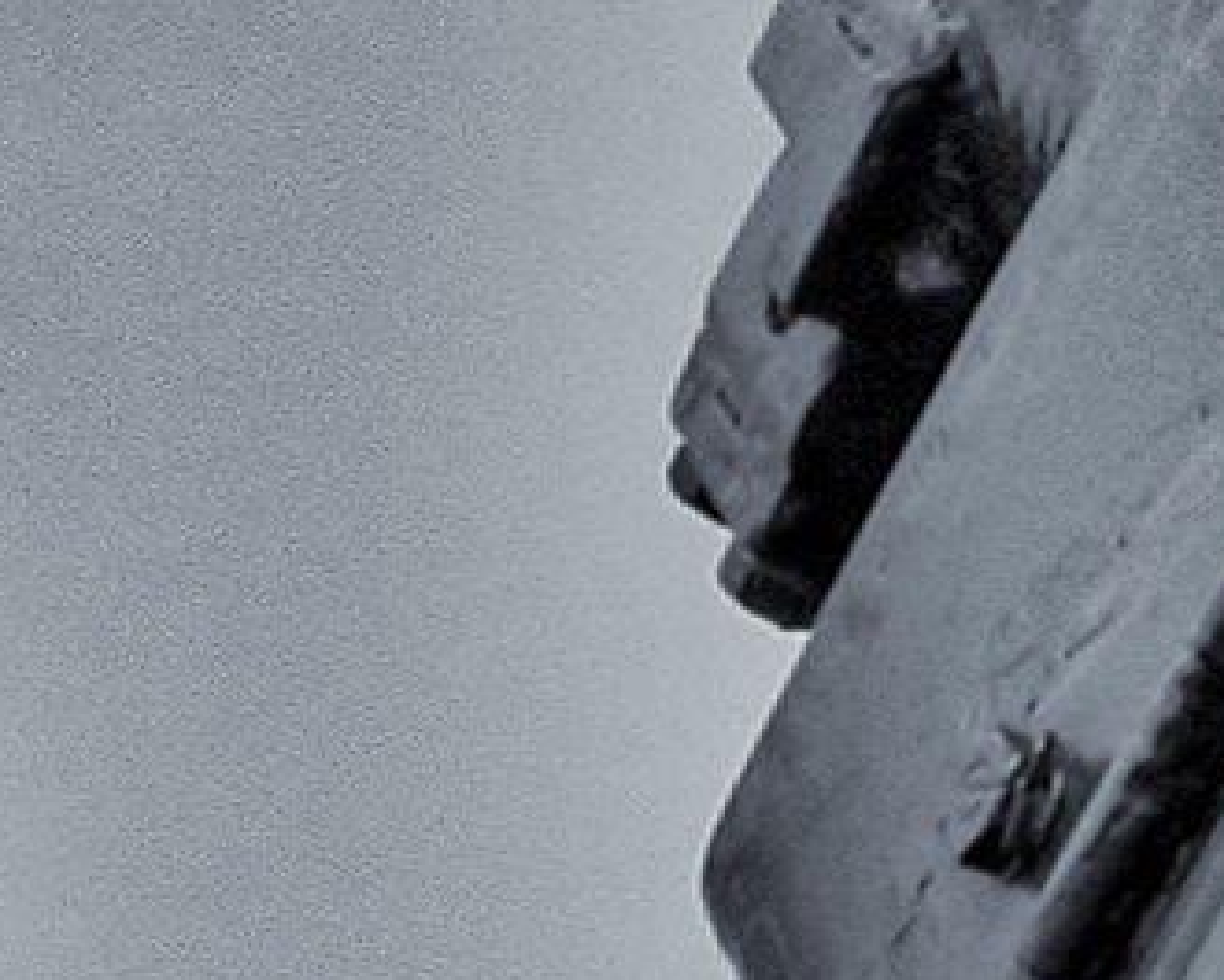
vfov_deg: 4.0
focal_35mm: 389
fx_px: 14096
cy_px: 536
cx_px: 2400
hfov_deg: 4.9
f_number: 4.9
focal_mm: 12
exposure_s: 1/247
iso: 100
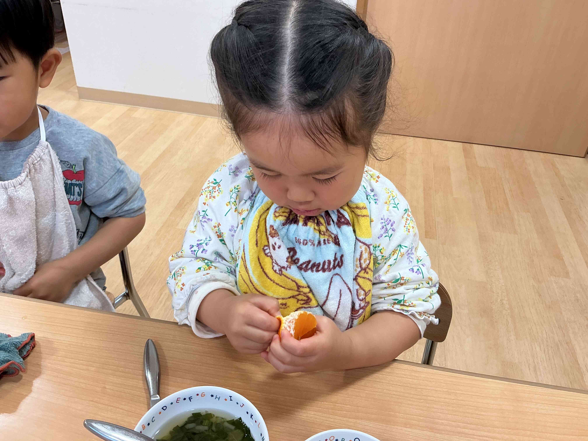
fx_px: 493
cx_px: 294
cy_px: 220
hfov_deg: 61.7
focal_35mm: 29
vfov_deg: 48.2
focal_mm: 3
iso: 50
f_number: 1.8
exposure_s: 1/60
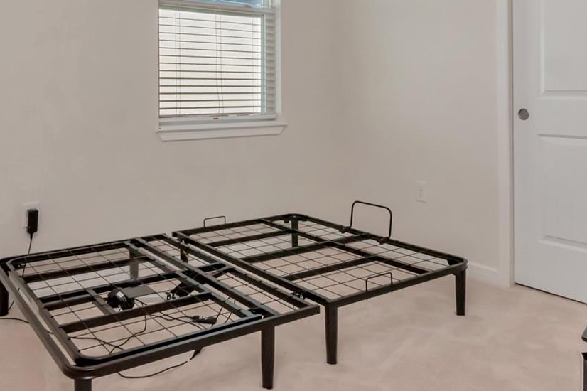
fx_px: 521
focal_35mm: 32
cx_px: 253
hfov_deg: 58.6
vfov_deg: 40.1
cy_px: 104
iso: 1250
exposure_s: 1/200
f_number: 14
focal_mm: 11
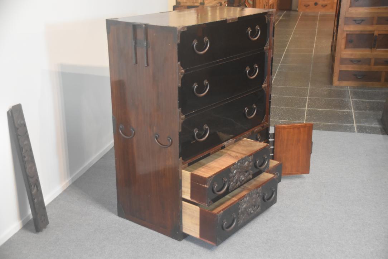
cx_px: 194
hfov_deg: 41.1
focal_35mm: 48
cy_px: 130
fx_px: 517
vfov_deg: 28.1
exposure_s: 1/60
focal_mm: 32
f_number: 4.2
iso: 2200
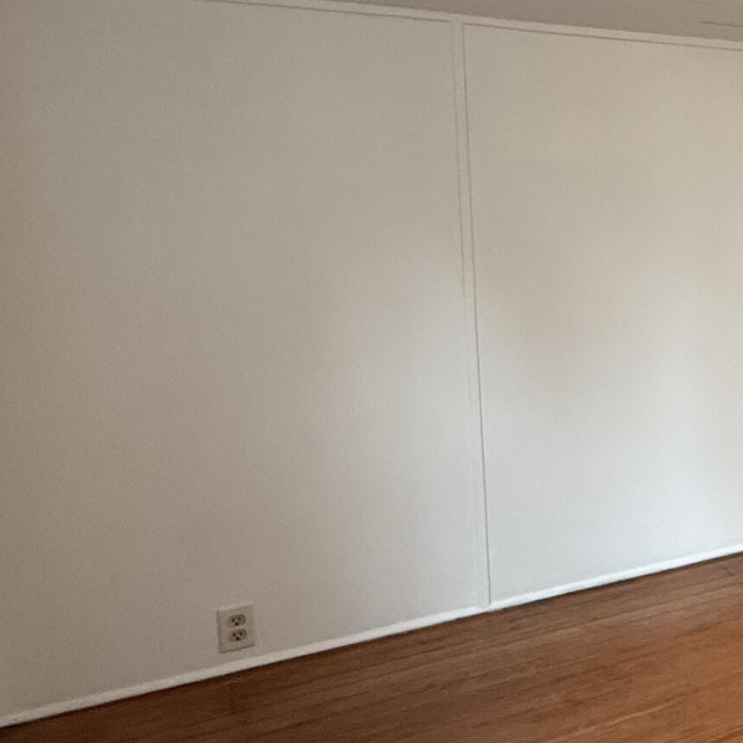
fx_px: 1044
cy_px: 280
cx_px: 1155
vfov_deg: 38.9
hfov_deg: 26.3
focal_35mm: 43
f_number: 2.2
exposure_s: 1/99
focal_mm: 2.22
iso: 200
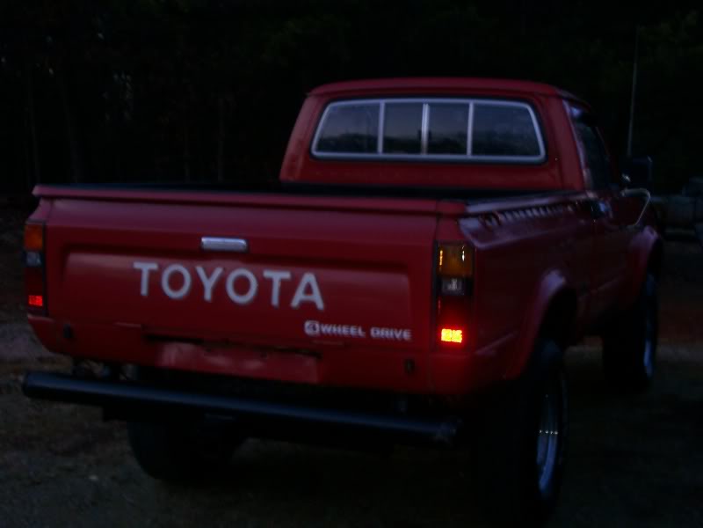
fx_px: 1137
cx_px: 352
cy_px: 264
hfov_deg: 34.3
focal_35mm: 56
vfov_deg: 26.1
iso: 80
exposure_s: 1/2
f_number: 3.4
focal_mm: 9.4
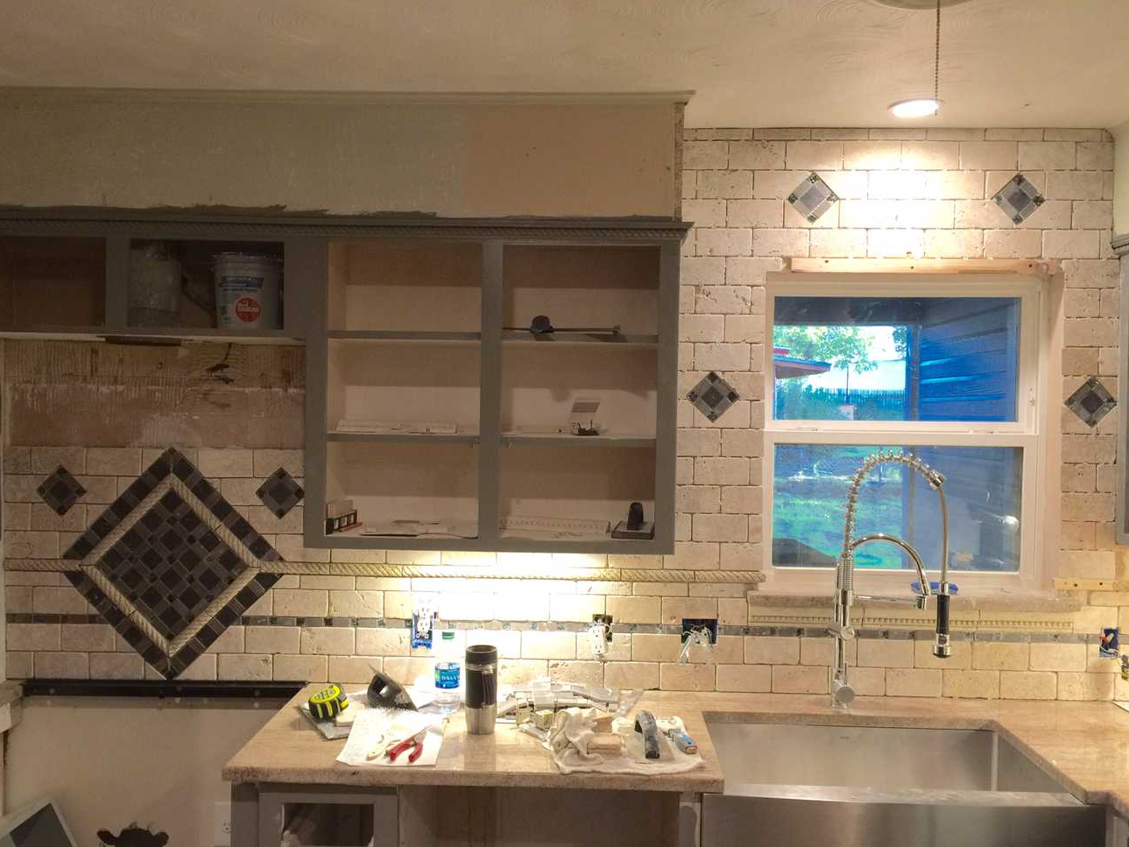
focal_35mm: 30
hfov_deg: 60.0
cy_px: 431
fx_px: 979
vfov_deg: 46.8
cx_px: 560
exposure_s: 1/15
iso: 32
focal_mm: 4.15
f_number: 2.2
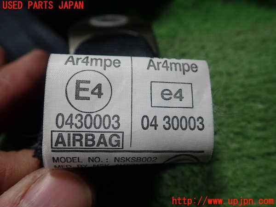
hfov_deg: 60.0
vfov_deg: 46.8
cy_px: 104
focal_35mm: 30
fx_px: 239
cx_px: 138
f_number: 2.3
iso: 160
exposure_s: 1/125
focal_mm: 5.5
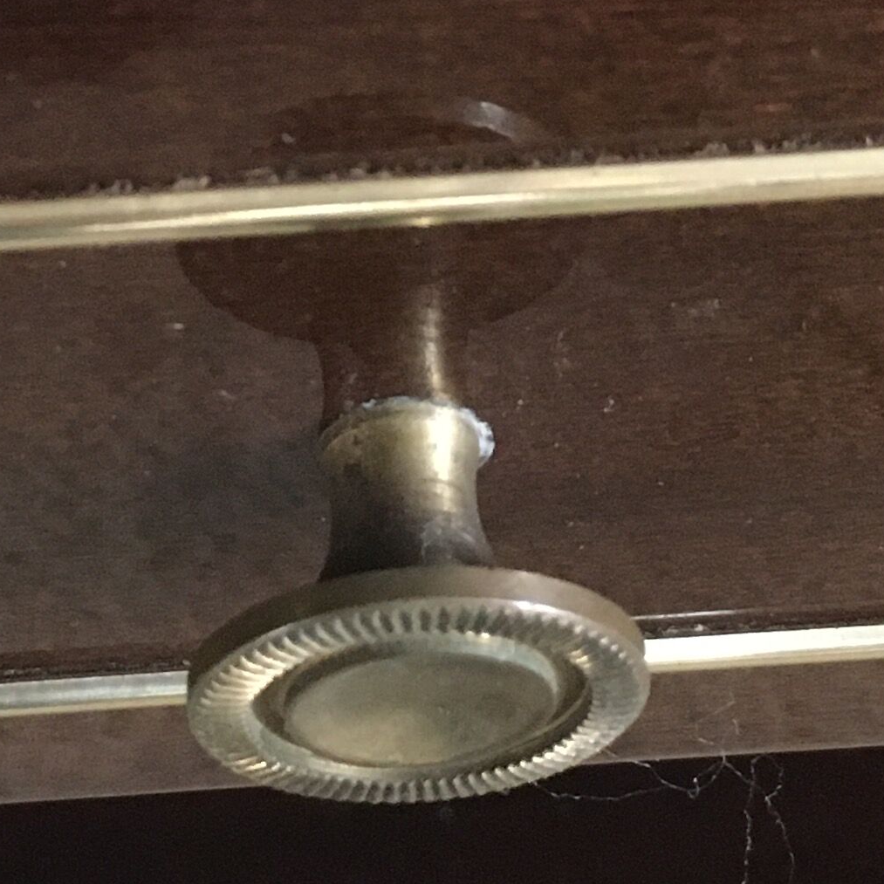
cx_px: 345
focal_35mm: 102
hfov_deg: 17.0
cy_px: 159
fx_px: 2947
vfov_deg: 16.9
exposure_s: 1/17
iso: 250
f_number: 2.2
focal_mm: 4.15
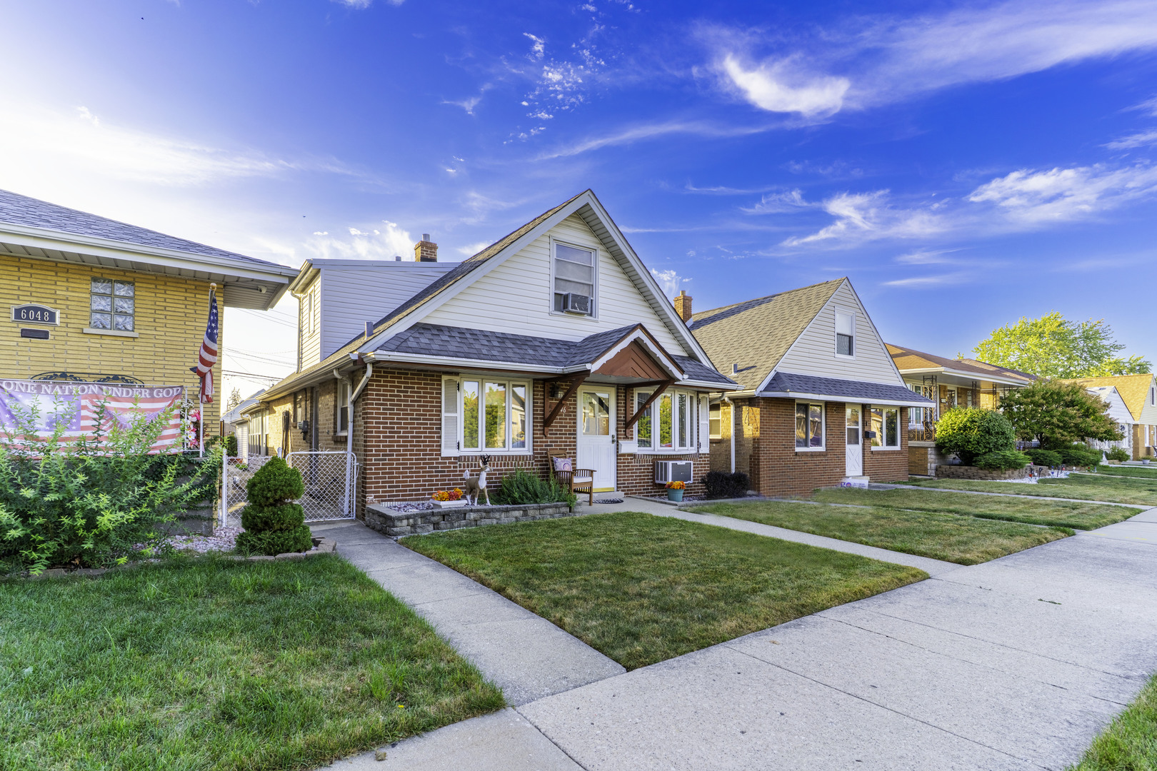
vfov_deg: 67.4
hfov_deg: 90.0
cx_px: 578
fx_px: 578
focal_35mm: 18
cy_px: 386
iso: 125
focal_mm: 18
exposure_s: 1/800
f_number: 8
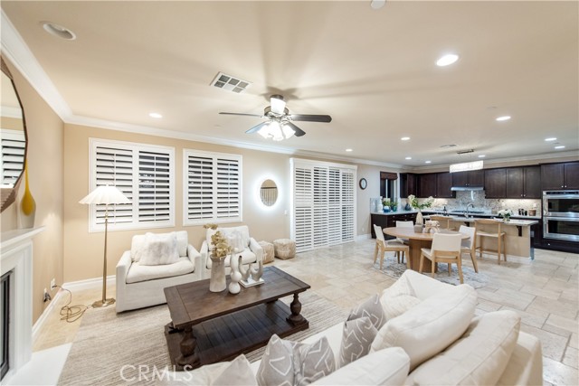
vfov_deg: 81.2
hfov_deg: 104.2
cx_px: 290
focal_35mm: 14
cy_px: 193
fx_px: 225
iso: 450
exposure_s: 1/60
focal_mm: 14
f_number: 4
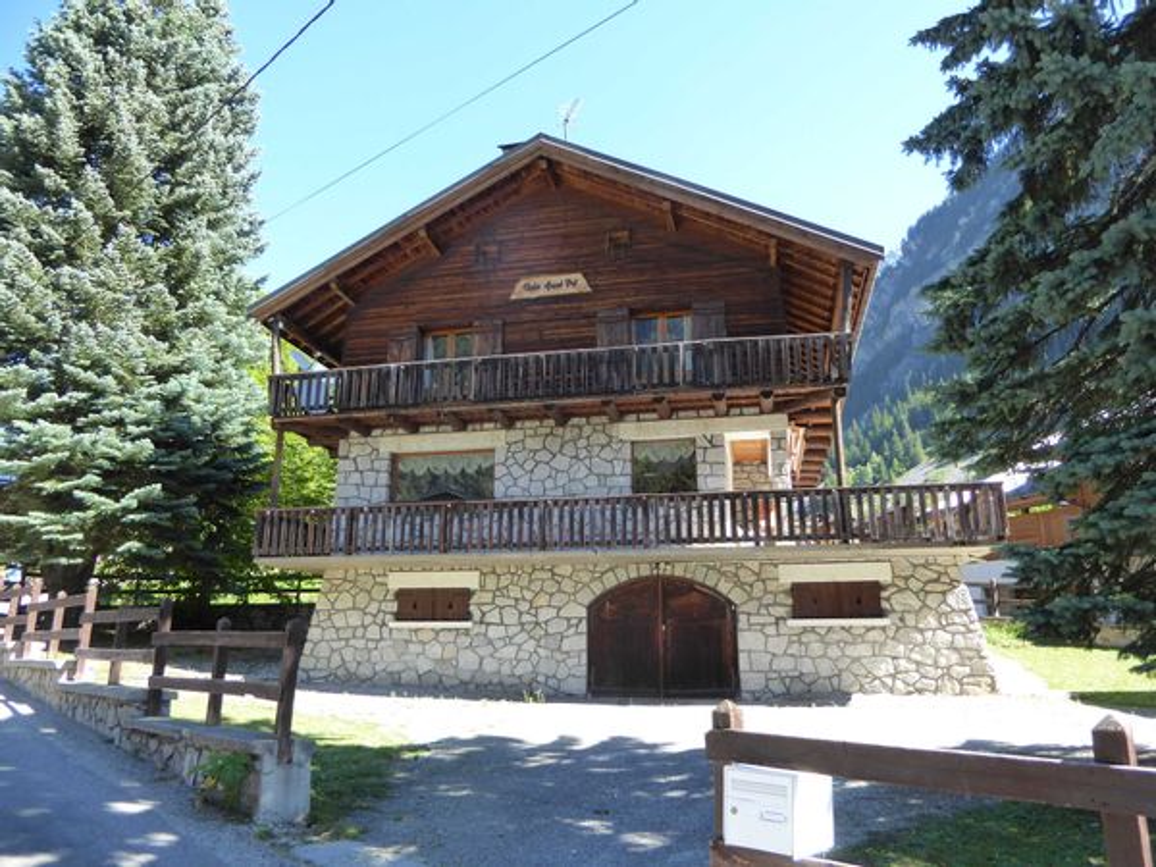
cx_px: 578
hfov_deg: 69.4
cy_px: 434
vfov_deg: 54.9
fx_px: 835
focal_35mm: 25
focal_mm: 4.3
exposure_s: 1/125
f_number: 3.3
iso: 125
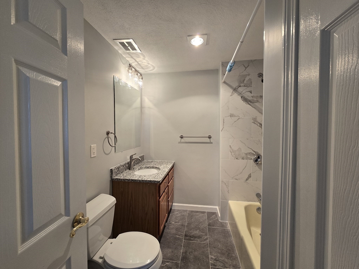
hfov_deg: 106.2
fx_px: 135
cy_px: 134
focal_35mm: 13
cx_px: 180
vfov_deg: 89.9
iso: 80
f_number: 2.2
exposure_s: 1/60
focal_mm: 2.2
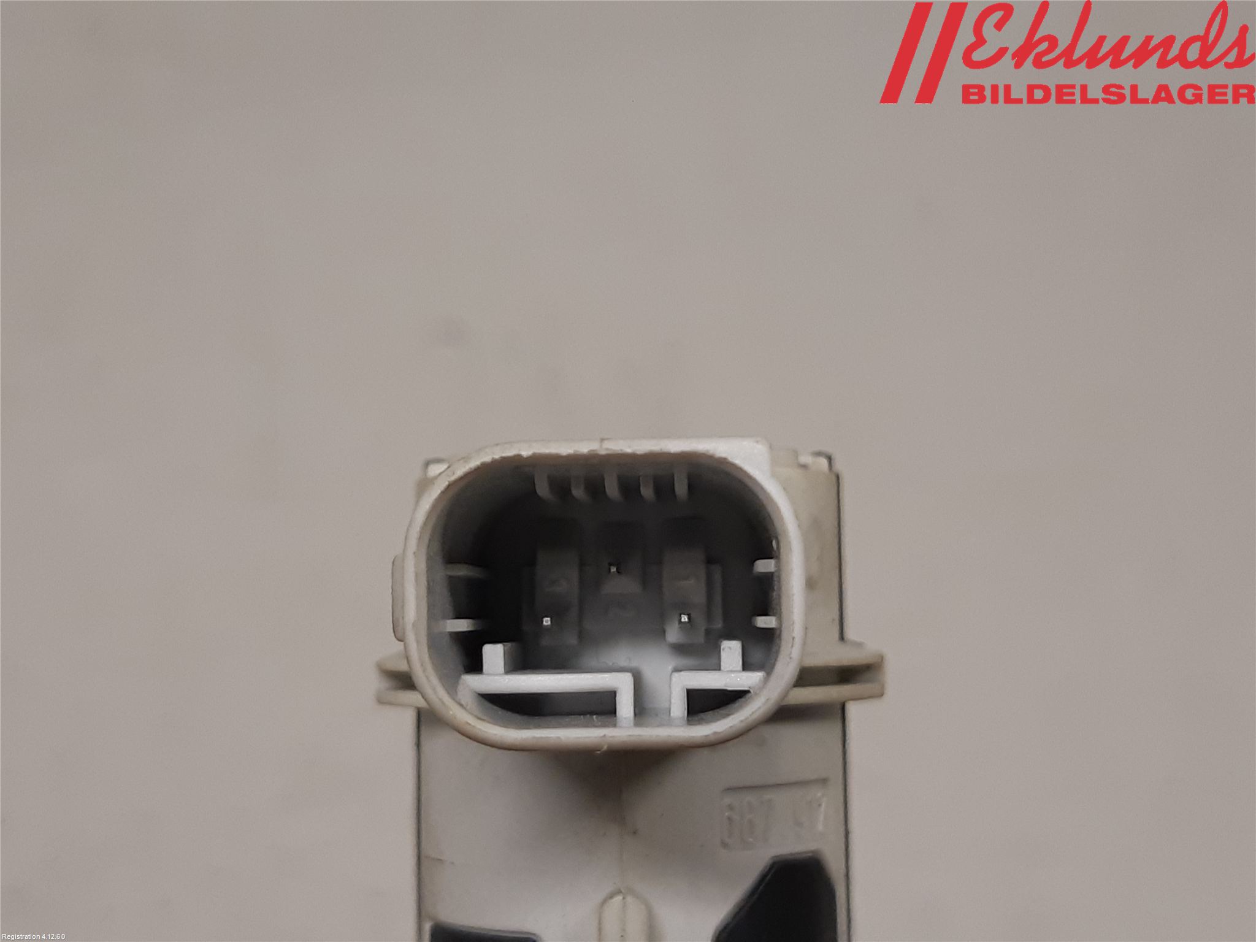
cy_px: 471
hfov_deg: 67.3
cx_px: 628
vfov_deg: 53.1
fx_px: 943
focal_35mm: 26
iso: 100
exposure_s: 1/50
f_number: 1.7
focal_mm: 3.93
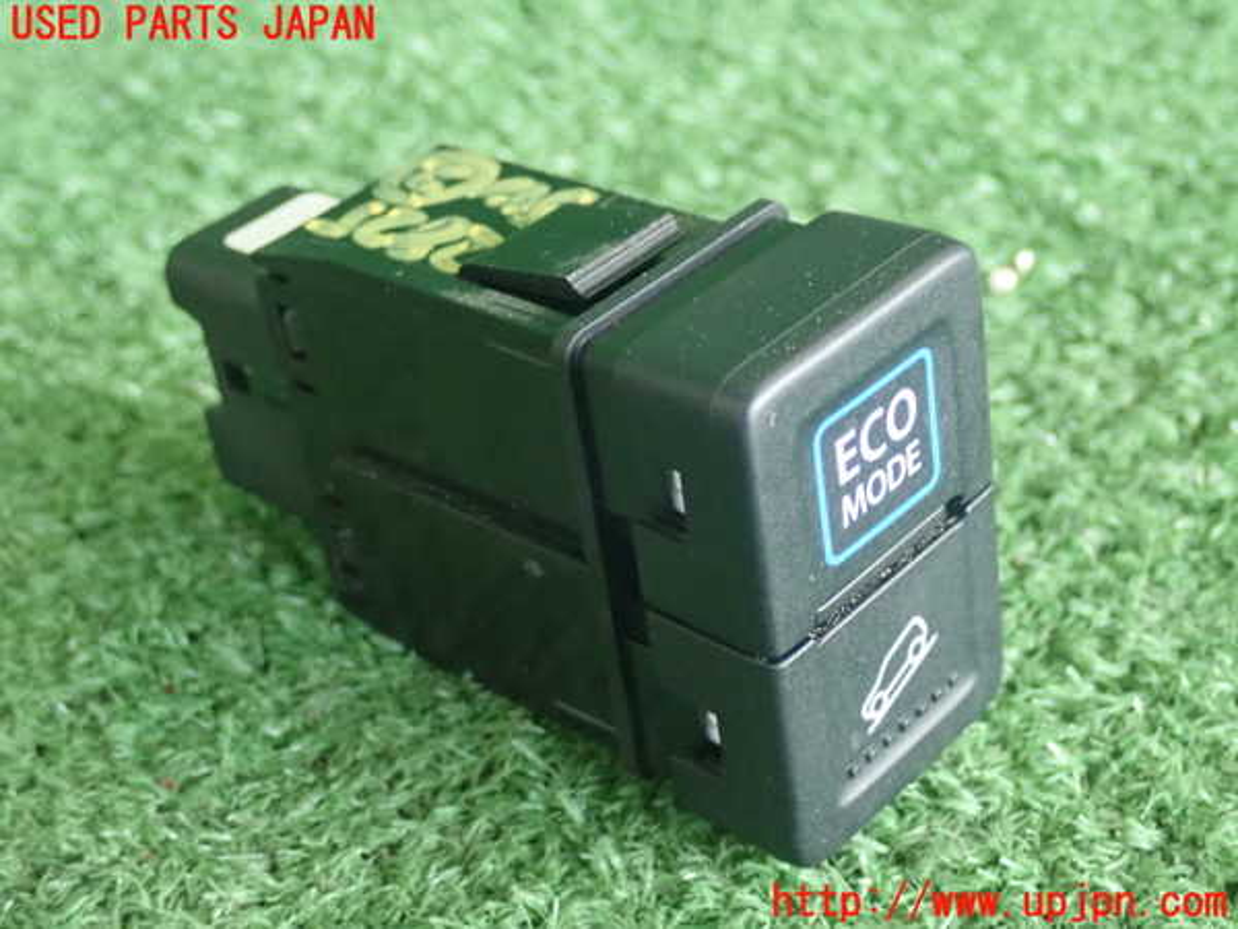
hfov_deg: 31.7
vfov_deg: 24.0
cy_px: 464
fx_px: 2182
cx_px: 619
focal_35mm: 61
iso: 1250
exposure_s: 1/60
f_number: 3.6
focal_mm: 11.01
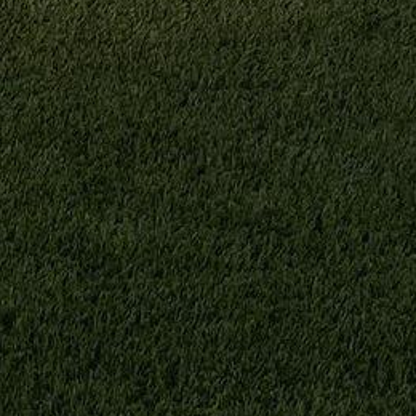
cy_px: -805
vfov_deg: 7.6
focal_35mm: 204
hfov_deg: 8.5
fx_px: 2774
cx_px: -3
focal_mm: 4.2
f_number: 1.6
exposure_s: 1/2506
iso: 32
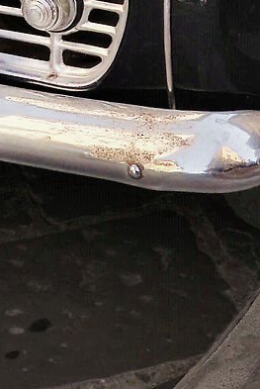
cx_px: 98
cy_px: -243
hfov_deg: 7.5
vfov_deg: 10.7
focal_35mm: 183
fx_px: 1977
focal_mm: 30
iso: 200
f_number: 5
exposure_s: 1/1000
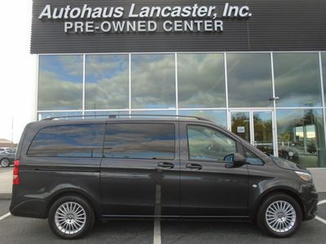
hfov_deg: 67.3
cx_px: 163
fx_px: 245
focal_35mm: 26
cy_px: 122
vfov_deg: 53.1
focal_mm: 4.6
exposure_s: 1/200
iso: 100
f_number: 3.2
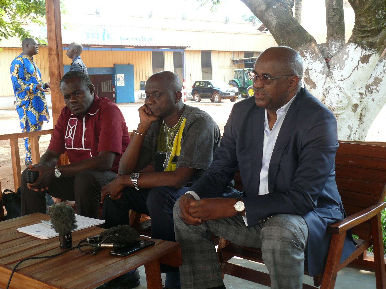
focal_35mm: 41
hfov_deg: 45.8
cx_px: 193
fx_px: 457
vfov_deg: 35.1
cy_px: 144
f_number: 3.2
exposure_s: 1/100
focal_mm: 8.3
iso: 100
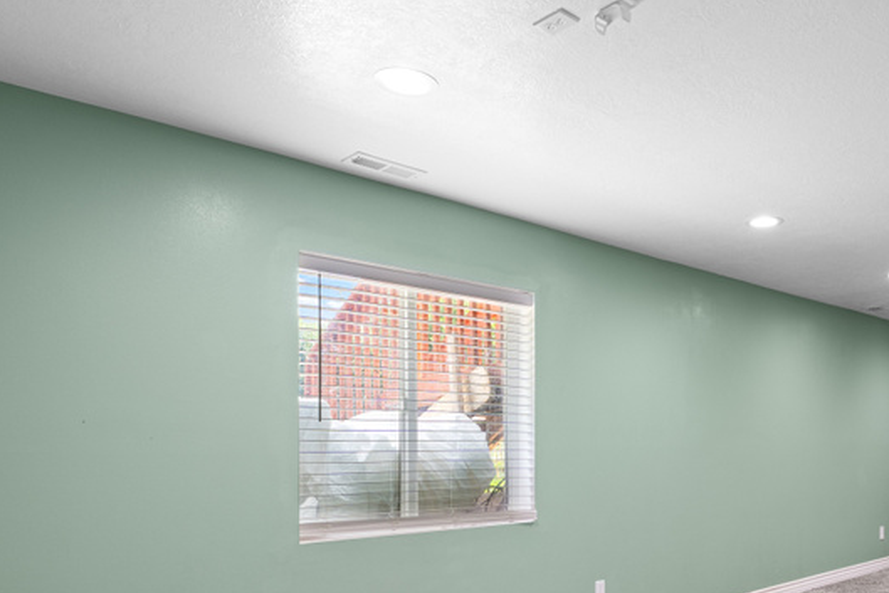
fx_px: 766
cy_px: 446
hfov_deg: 57.4
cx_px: 662
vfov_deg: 41.1
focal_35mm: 31
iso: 250
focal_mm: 16
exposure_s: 1/3
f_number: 9
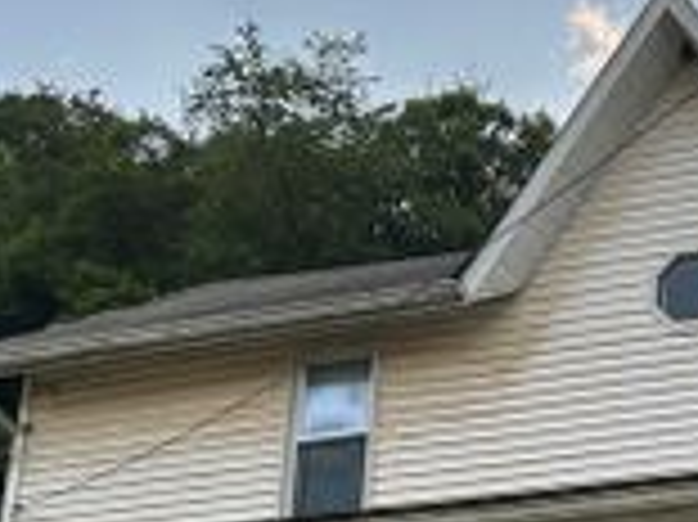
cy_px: 583
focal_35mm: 84
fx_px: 1692
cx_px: 811
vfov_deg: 17.0
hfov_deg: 21.8
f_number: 1.5
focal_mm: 5.7
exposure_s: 1/516
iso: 50
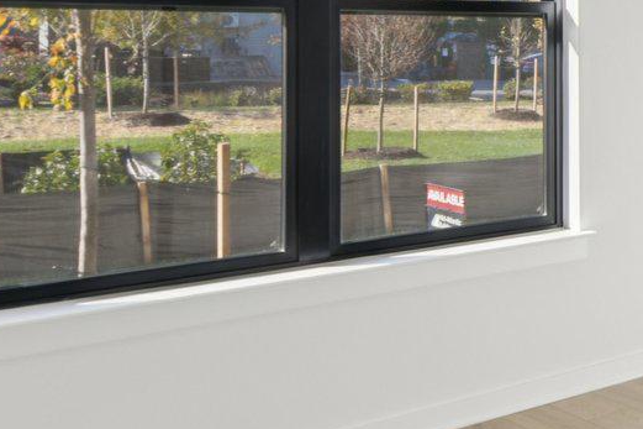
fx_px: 982
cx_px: 931
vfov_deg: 24.1
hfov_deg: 27.1
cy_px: 70
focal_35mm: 55
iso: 100
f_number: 8
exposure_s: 1/80
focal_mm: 14
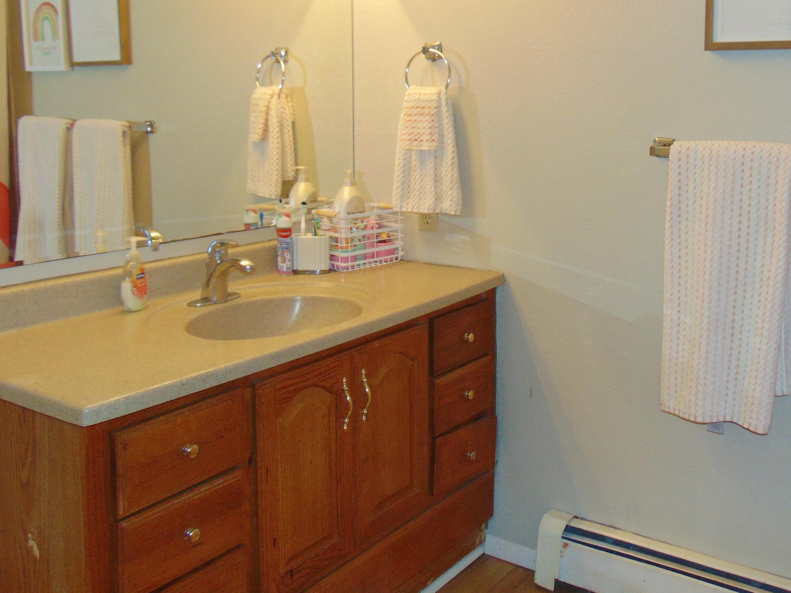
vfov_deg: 39.1
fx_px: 823
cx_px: 506
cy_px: 190
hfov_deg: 50.7
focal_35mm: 36
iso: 200
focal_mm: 4.5
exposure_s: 1/30
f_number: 3
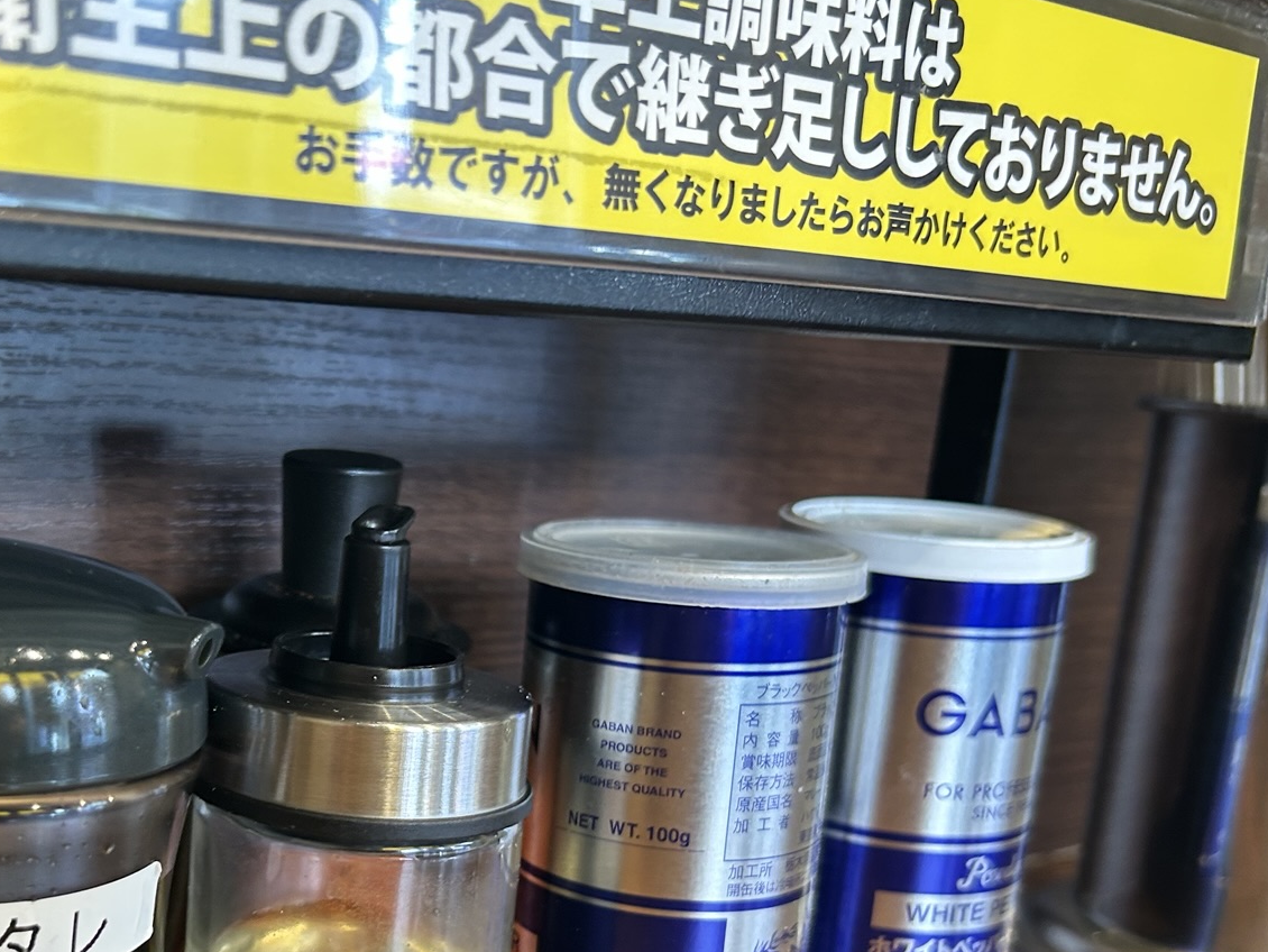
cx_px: 322
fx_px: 1685
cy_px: 726
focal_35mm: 46
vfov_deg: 30.9
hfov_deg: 40.1
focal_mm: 5.7
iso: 100
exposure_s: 1/50
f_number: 1.5
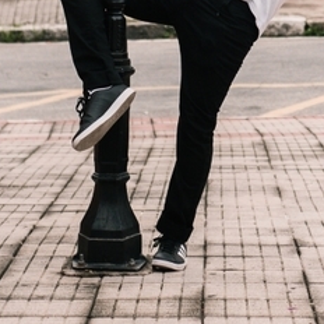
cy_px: -121
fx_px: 2330
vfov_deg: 7.8
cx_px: 331
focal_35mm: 220
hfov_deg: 7.9
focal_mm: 50
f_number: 3.2
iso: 400
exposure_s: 1/200
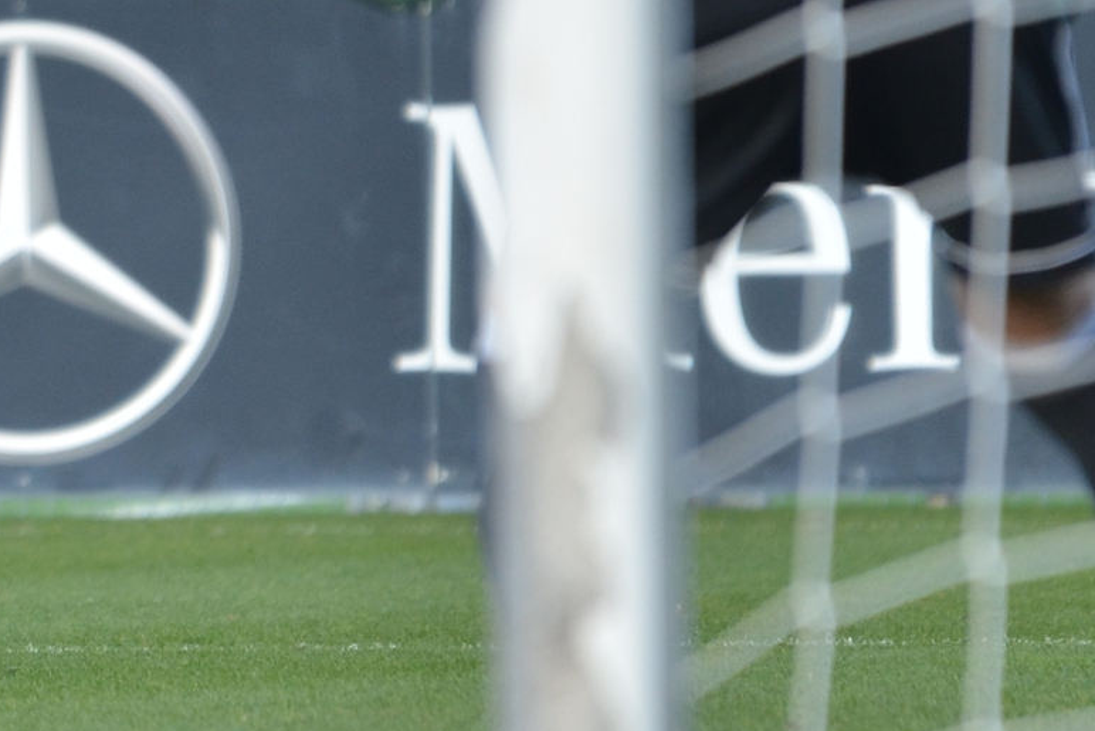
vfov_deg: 1.8
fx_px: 23637
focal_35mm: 777
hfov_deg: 2.7
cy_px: -111
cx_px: -165
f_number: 2.8
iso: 400
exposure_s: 1/1600
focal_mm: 200
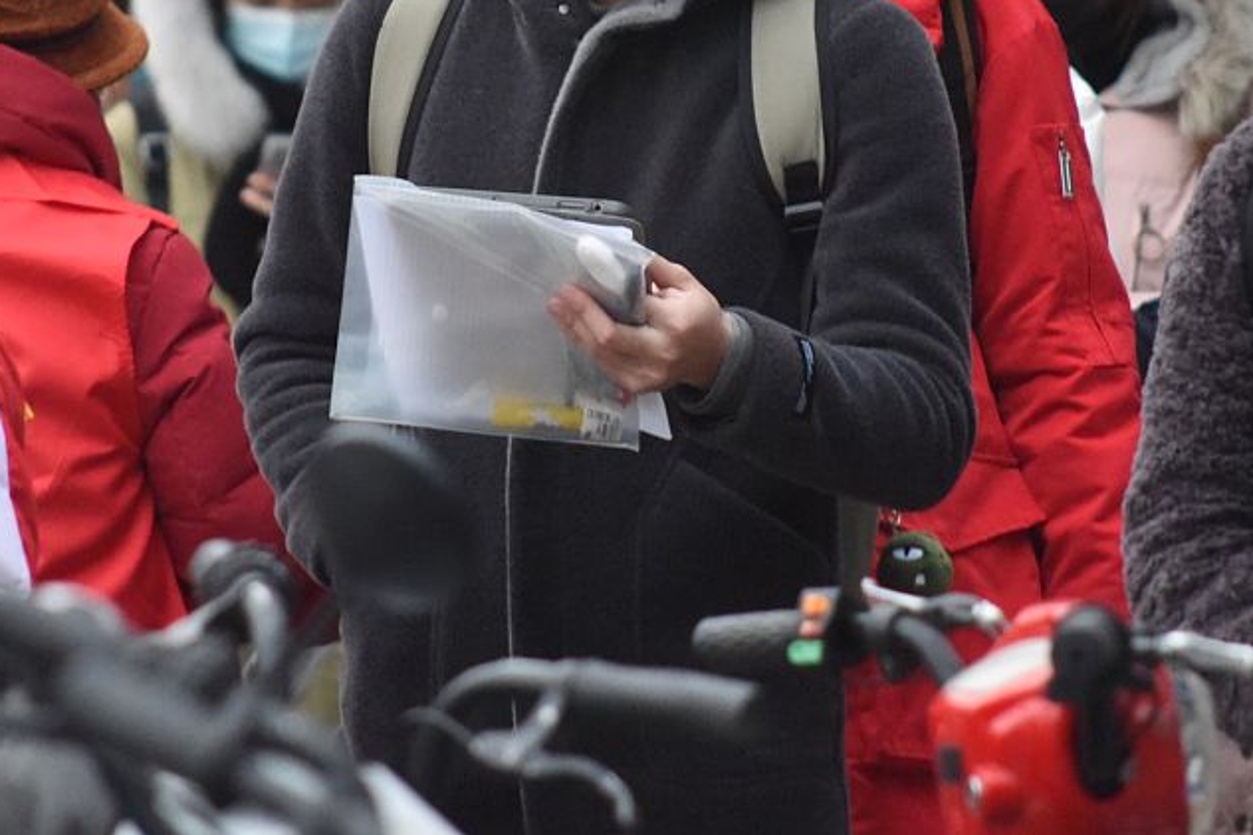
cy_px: 139
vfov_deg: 3.4
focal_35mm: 399
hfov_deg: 5.2
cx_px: 734
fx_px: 13883
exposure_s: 1/250
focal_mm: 210
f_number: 5.6
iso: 8000
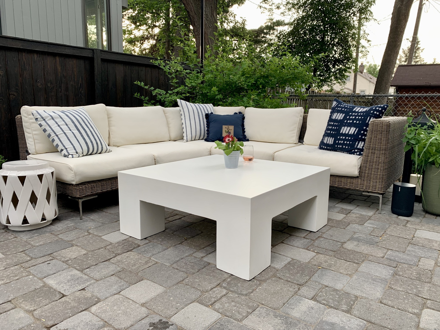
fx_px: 330
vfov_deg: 53.1
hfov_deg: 67.3
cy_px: 165
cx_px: 220
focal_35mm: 26
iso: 40
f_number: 1.8
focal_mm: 4.25
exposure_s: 1/122
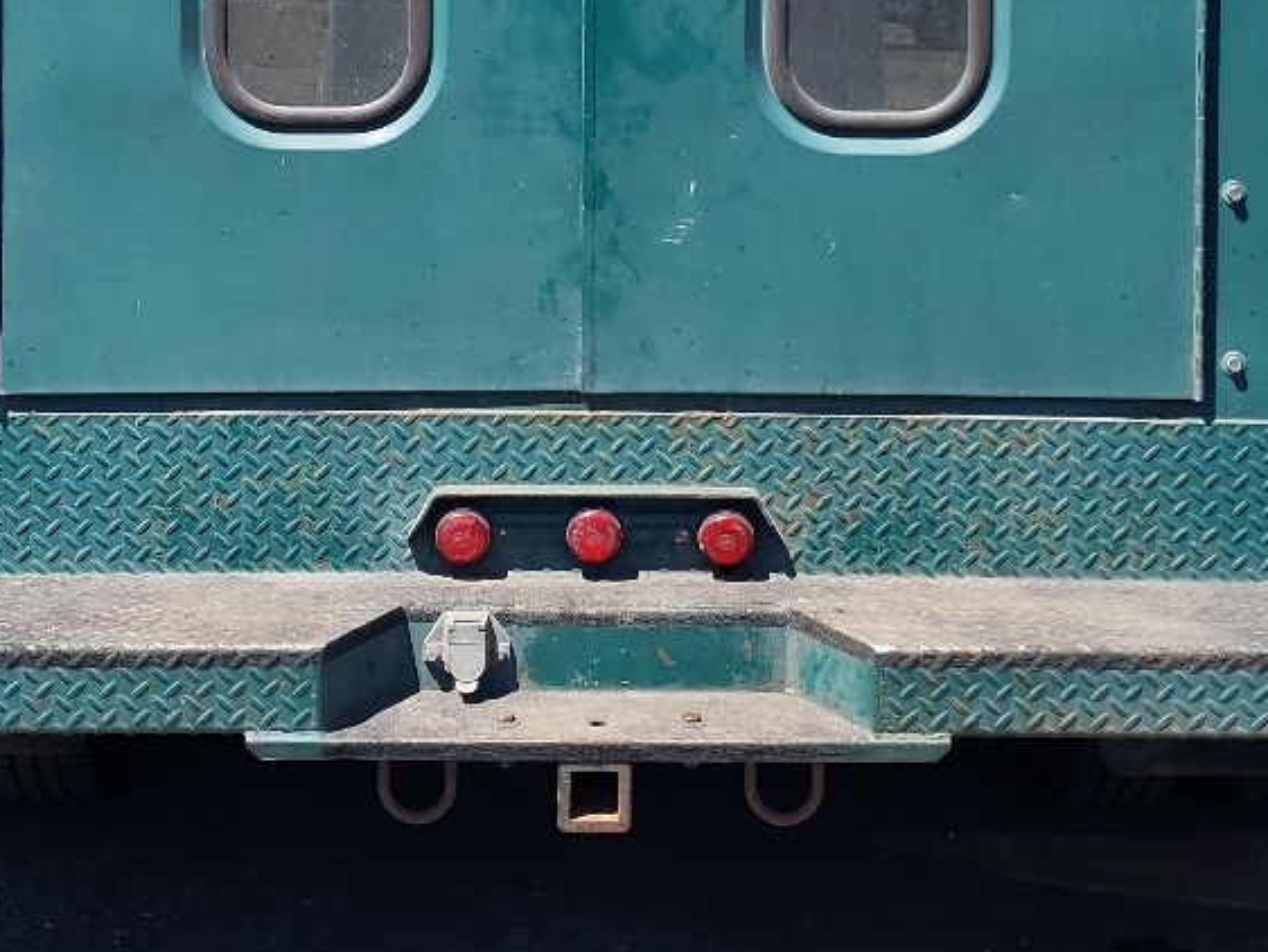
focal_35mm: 74
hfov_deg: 26.3
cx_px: 636
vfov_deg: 19.4
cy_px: 29
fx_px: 2712
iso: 50
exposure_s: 1/1429
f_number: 1.5
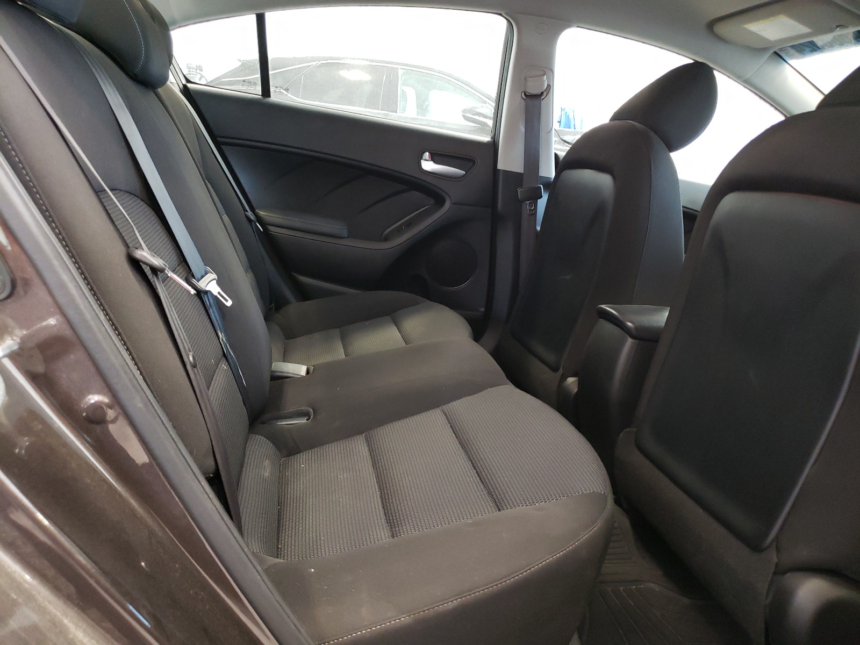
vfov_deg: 53.1
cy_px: 322
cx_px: 430
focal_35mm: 26
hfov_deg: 67.3
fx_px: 646
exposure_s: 1/30
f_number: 1.5
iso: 280
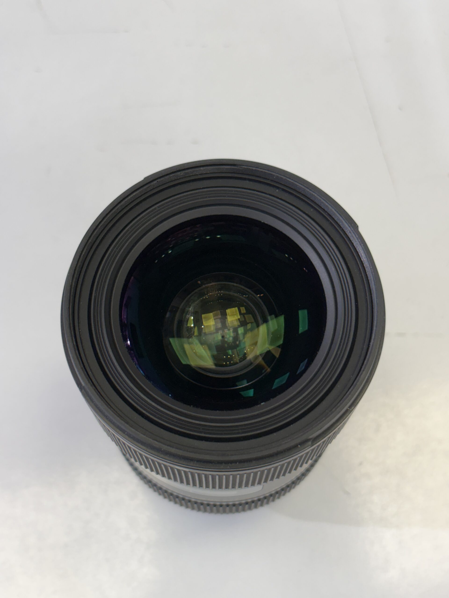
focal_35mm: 52
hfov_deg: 28.0
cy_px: 299
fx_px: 899
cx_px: 224
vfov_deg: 36.8
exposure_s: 1/100
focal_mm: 5.96
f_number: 1.6
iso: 50
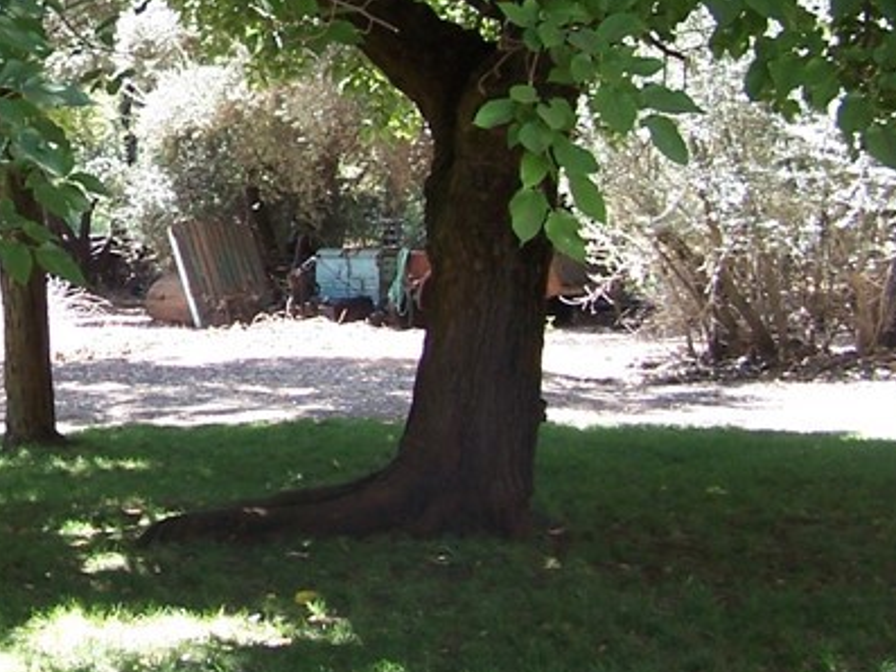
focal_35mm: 98
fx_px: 2537
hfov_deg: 19.4
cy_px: 56
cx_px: -9
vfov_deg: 14.9
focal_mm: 6.3
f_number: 2.8
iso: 80
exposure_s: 1/80
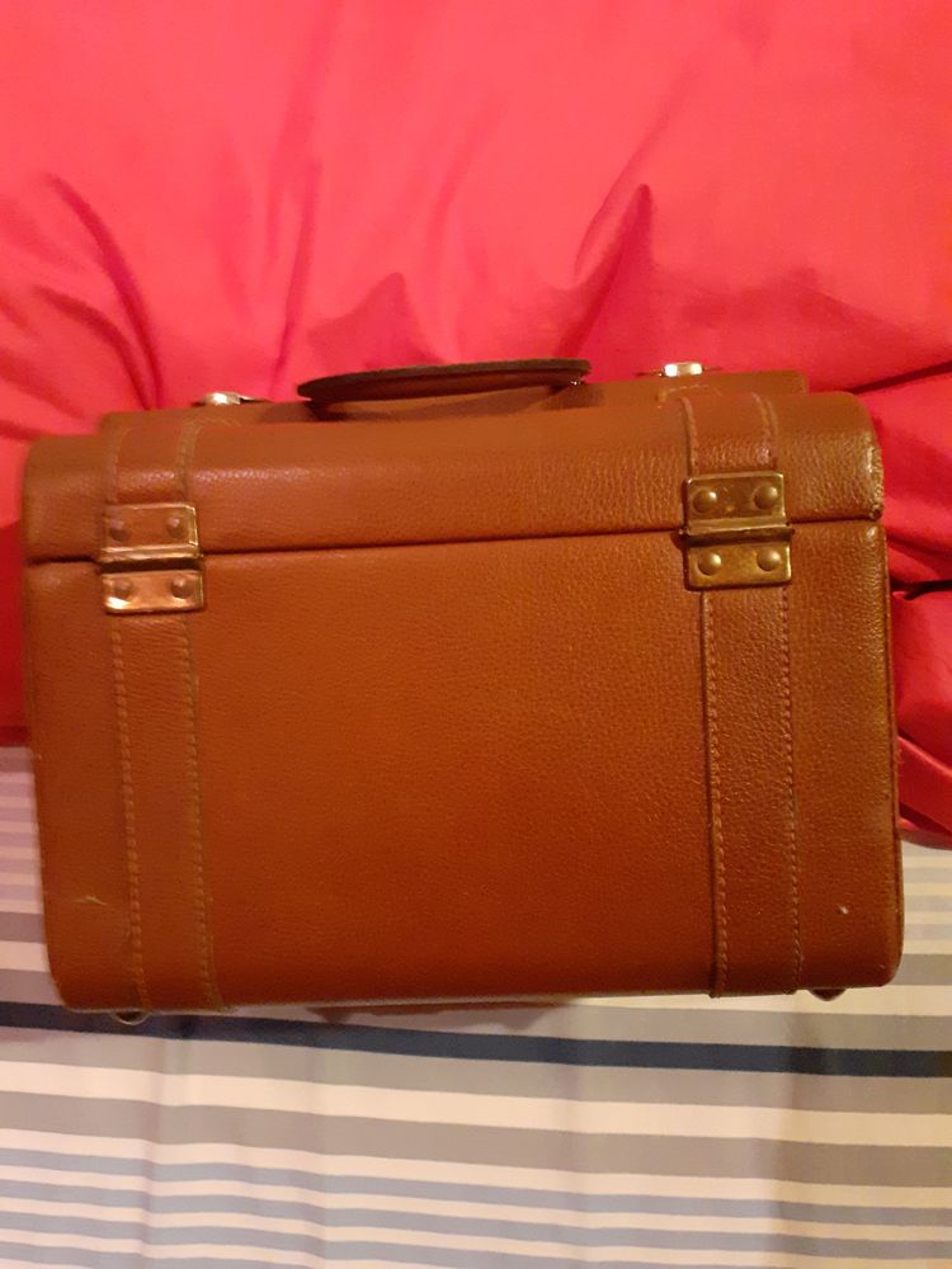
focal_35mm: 27
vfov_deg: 65.3
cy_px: 634
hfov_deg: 51.4
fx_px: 990
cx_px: 476
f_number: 1.9
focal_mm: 3.6
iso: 800
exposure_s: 1/17
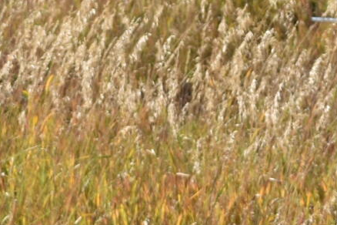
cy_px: -451
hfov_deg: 5.3
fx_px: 3651
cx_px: 398
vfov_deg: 3.4
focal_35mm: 390
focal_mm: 38
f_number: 8
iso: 100
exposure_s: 1/250
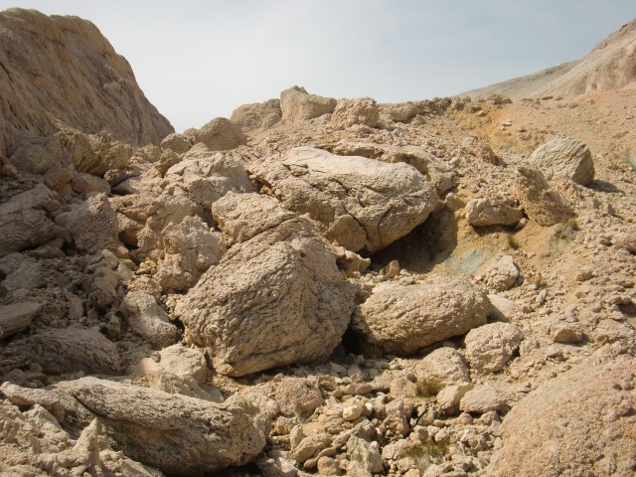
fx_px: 698
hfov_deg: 49.0
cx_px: 318
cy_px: 238
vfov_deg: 37.7
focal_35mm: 38
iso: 100
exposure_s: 1/320
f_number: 8.9
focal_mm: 6.66
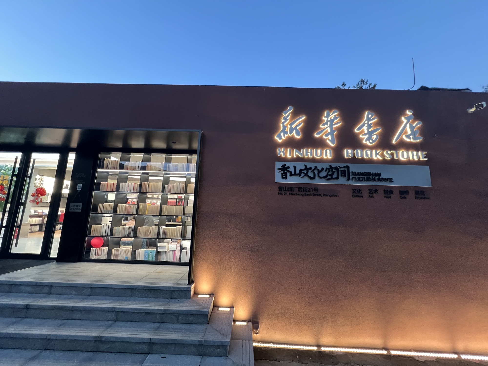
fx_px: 183
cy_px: 183
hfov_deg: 106.2
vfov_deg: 89.9
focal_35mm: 13
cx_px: 244
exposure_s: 1/60
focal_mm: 1.57
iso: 500
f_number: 1.8
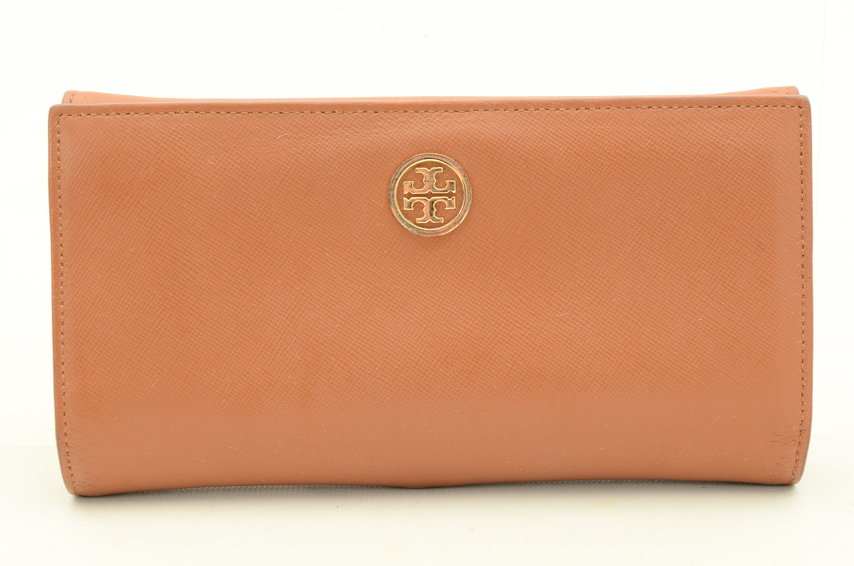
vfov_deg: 16.5
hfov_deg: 24.7
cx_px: 427
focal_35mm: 82
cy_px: 283
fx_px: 1953
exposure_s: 1/60
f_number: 10
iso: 320
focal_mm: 55
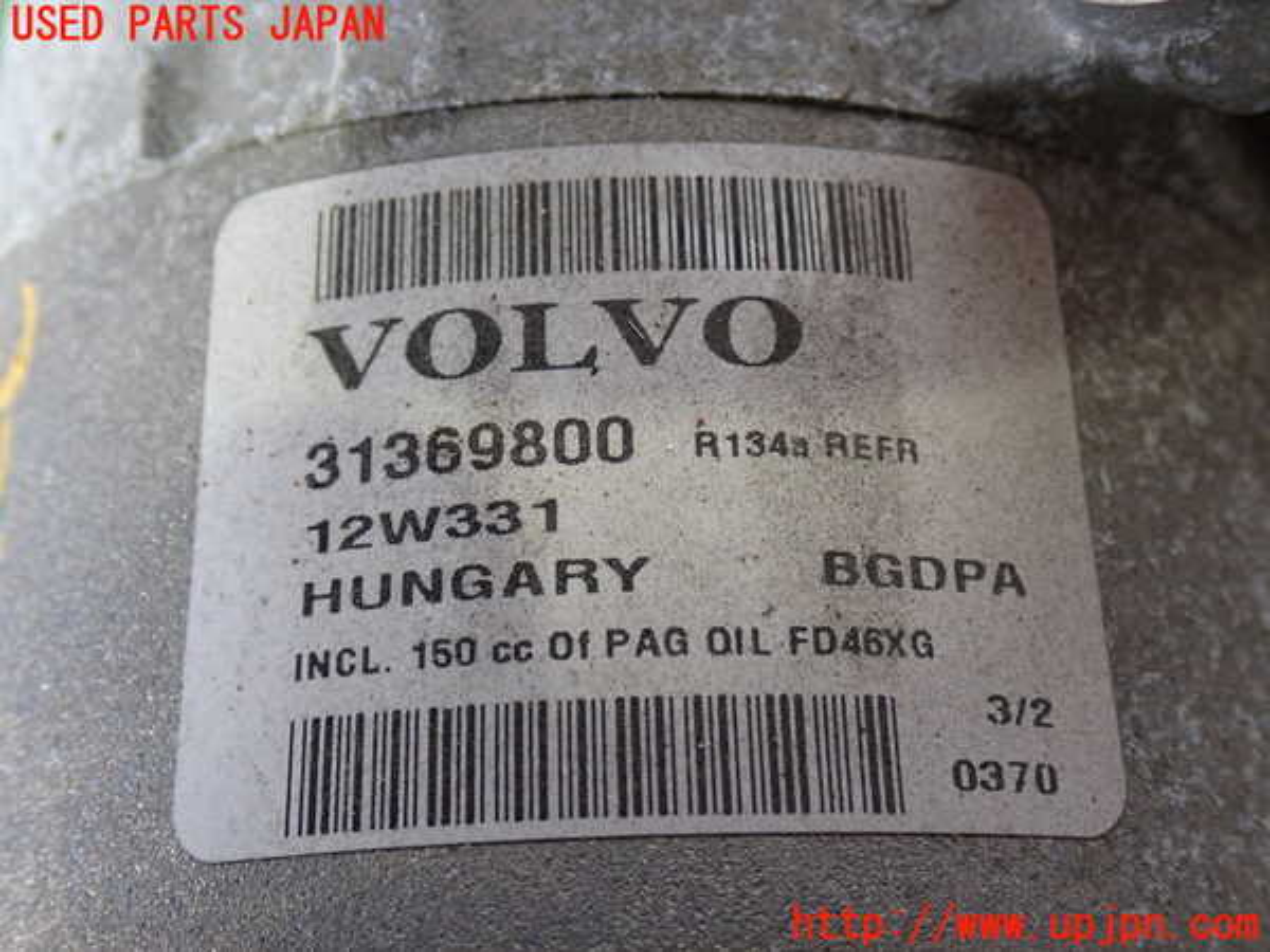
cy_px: 476
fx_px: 1614
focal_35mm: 44
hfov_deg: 42.9
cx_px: 635
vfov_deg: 32.9
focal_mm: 7.84
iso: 400
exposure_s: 1/40
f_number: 2.9
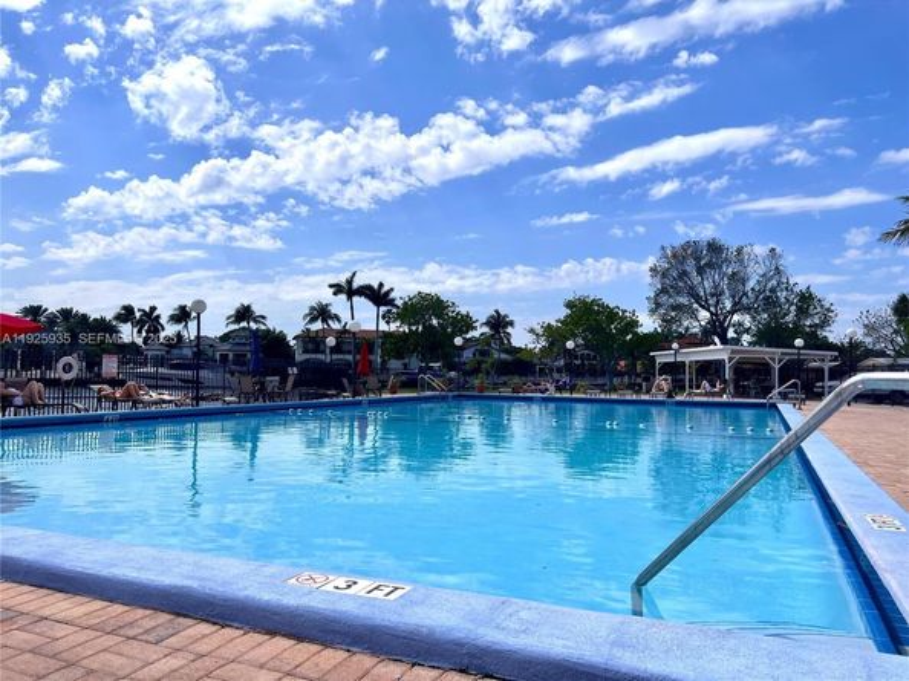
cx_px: 454
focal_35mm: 26
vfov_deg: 53.0
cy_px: 340
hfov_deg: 67.3
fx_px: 682
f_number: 1.5
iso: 50
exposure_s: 1/9434
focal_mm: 5.7
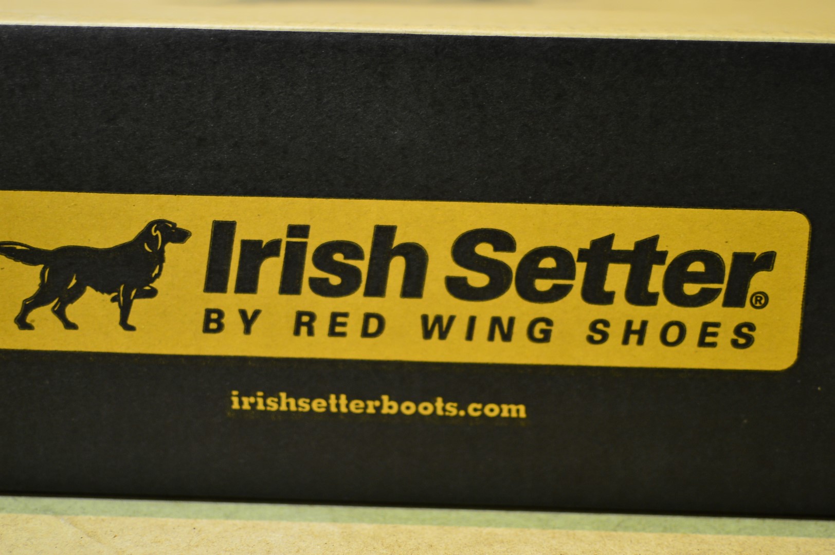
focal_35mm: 52
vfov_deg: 25.7
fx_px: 1217
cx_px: 418
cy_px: 278
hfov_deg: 37.9
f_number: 1.8
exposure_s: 1/30
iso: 400
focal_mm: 35
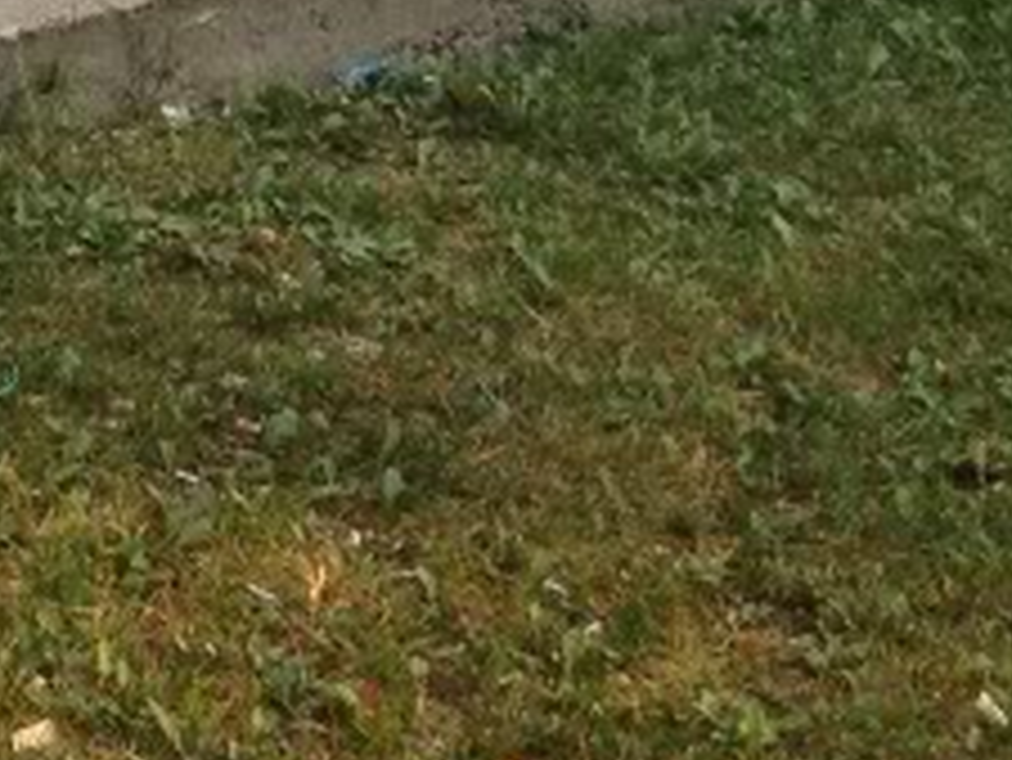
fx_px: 4651
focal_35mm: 159
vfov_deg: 8.7
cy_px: -904
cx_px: -54
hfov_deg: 12.2
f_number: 2.4
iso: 64
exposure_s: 1/221
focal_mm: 4.3
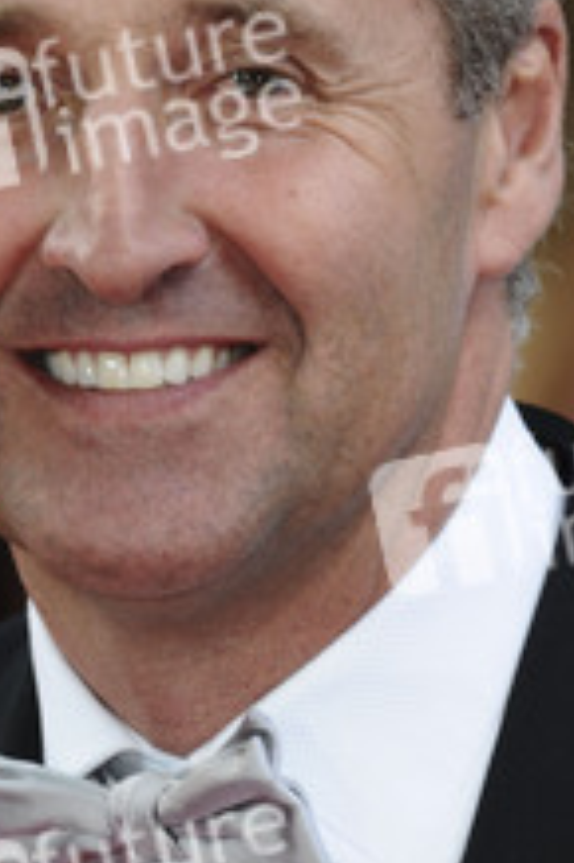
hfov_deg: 2.5
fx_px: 13198
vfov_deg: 3.7
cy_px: 305
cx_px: 216
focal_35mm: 551
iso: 200
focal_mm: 200
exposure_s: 1/125
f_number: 4.5
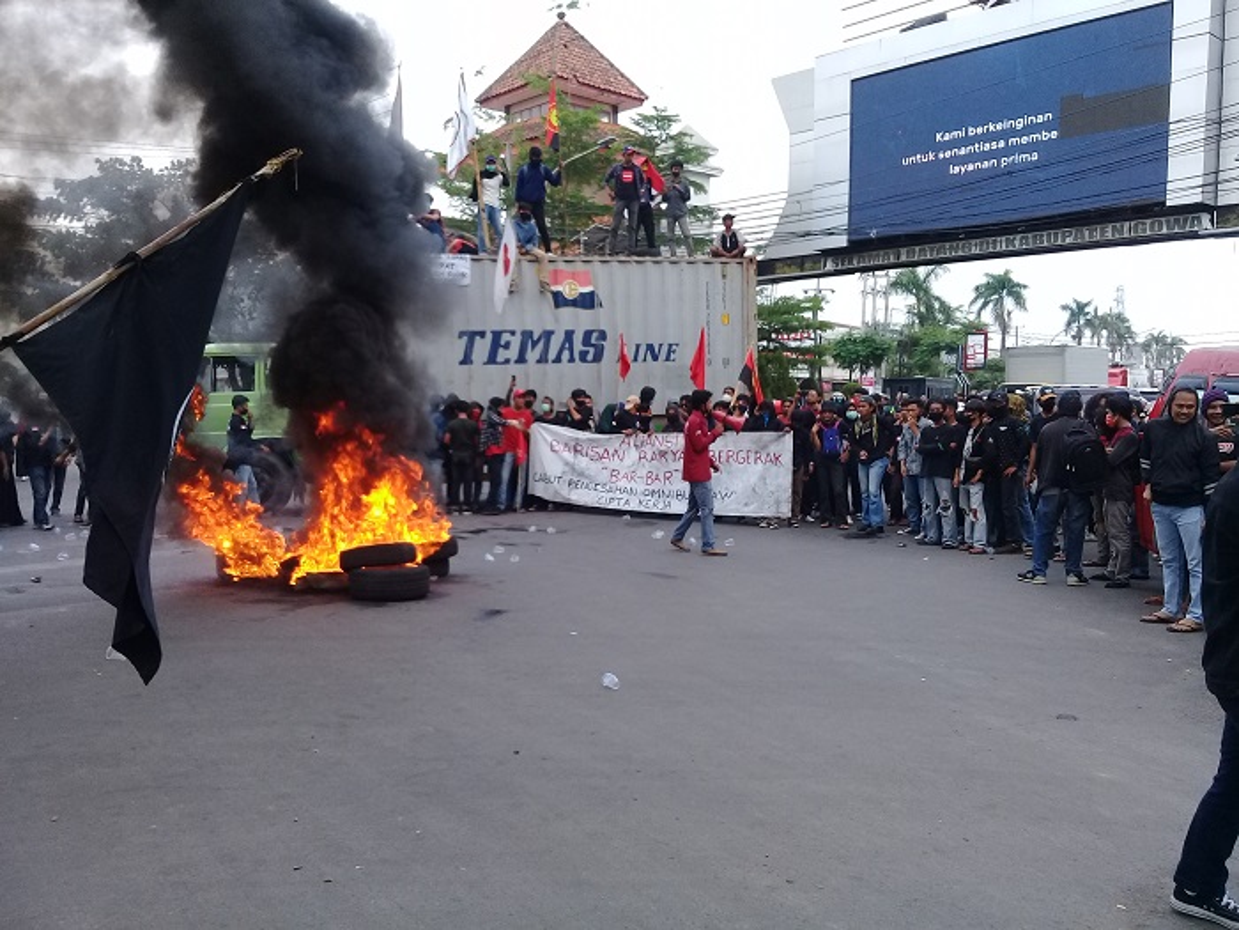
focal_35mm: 31
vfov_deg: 45.4
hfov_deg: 58.4
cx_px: 620
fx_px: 1110
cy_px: 465
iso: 50
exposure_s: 1/212
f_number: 2.2
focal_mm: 3.3
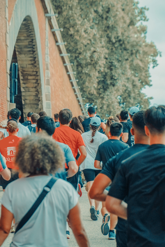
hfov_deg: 8.7
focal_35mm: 157
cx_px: 82
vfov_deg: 13.1
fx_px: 1079
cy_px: 124
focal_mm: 105
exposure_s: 1/320
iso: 800
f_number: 5.6
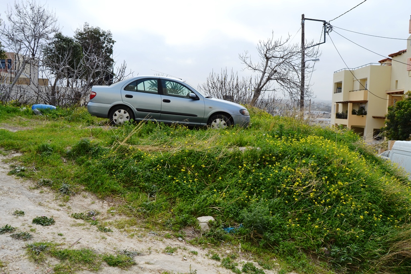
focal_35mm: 27
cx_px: 206
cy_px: 137
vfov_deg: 47.9
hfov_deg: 67.4
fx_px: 308
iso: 100
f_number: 8
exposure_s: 1/250
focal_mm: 18
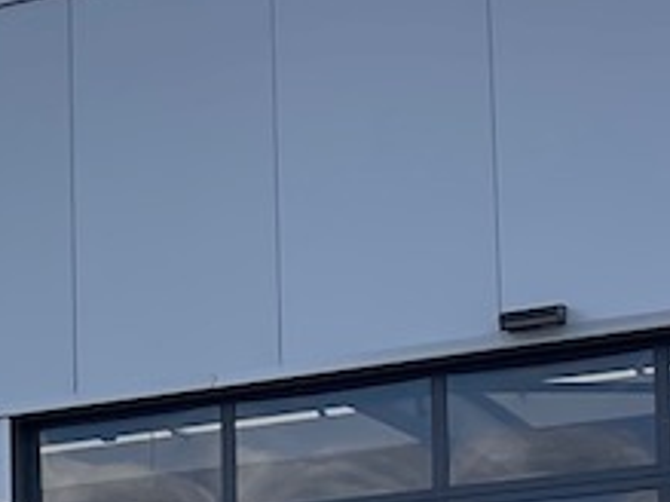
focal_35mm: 152
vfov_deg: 9.3
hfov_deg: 10.0
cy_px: 912
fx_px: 2940
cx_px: -1282
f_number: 1.6
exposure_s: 1/3003
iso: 32
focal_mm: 5.1
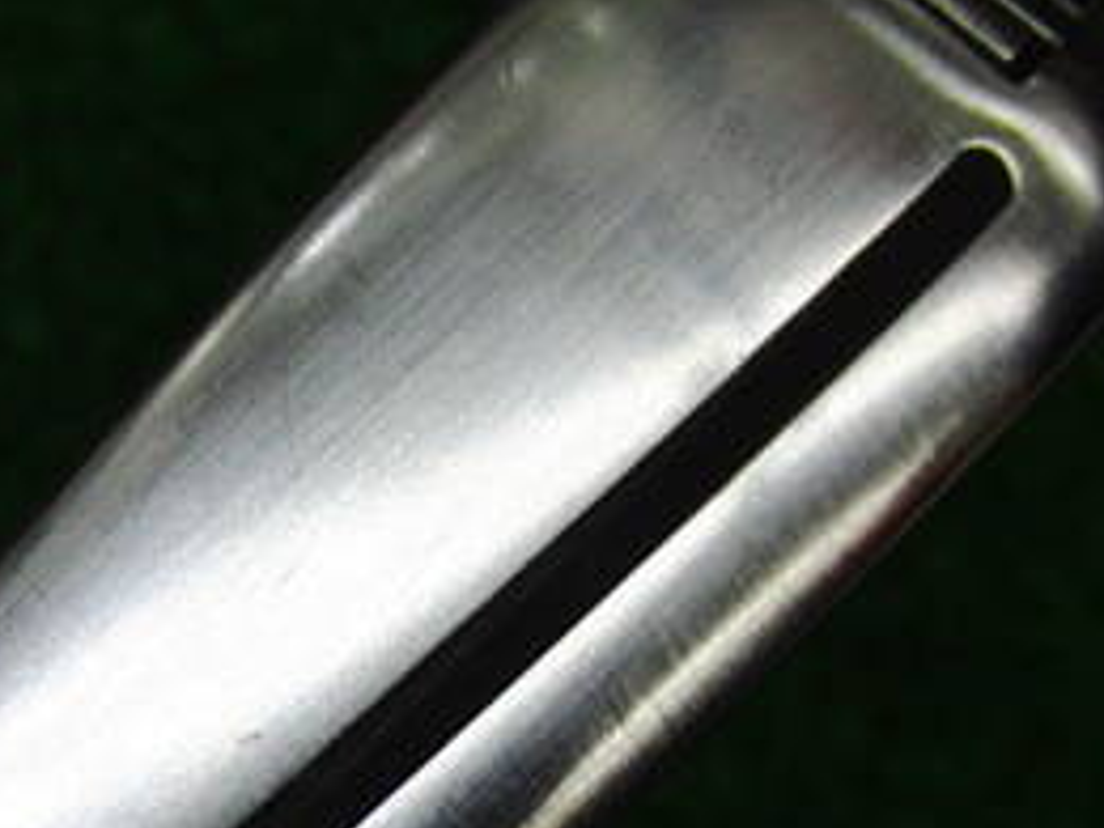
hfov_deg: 21.4
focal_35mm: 91
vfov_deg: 16.0
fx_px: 2902
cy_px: 739
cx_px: 289
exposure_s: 1/80
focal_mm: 6.42
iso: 125
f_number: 3.6
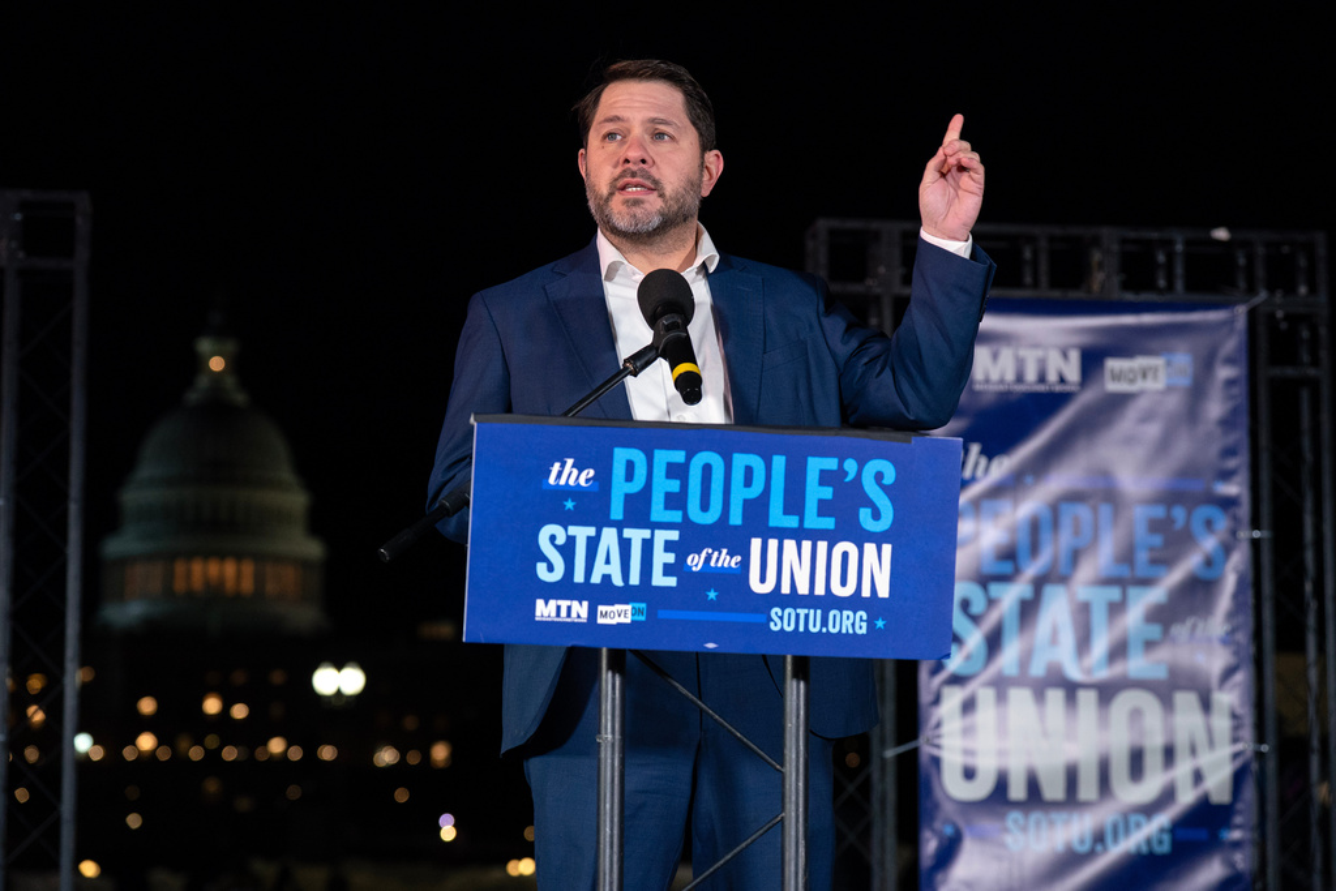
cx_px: 668
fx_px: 2858
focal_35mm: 77
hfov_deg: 26.3
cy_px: 446
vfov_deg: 17.7
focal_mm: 77
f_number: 4
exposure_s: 1/320
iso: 2000
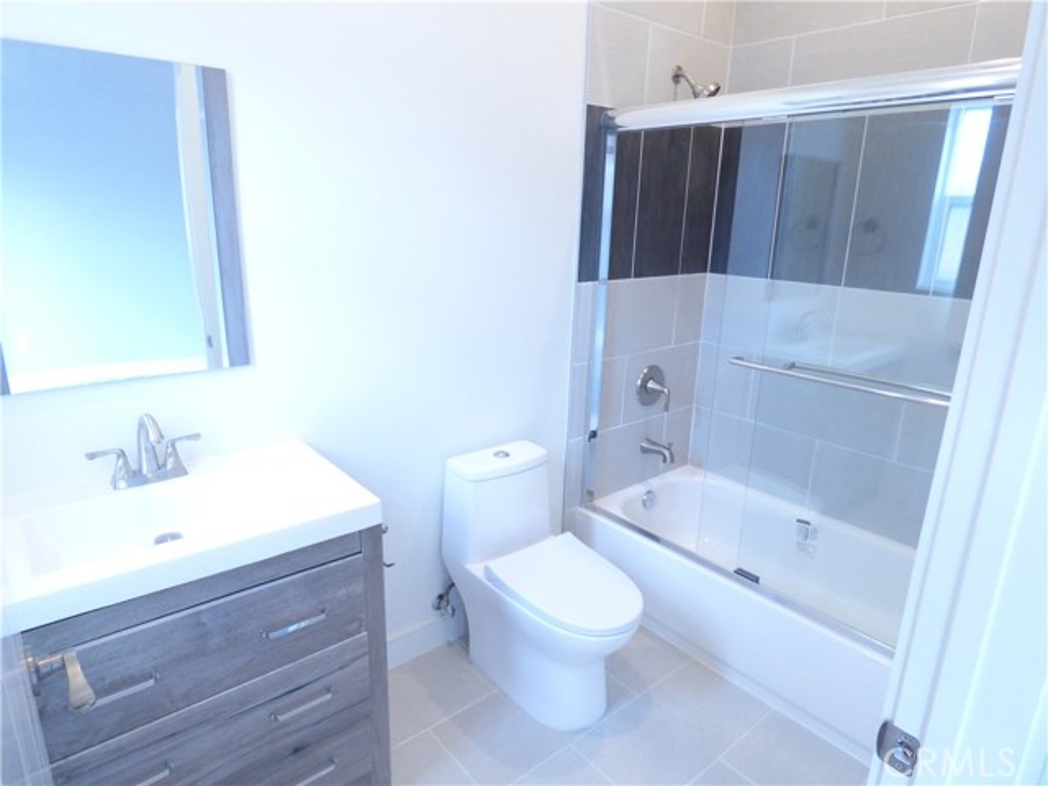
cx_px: 524
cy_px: 393
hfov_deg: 81.7
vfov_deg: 66.0
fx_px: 606
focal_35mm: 20
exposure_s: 1/50
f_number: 2.8
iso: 400
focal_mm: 3.58
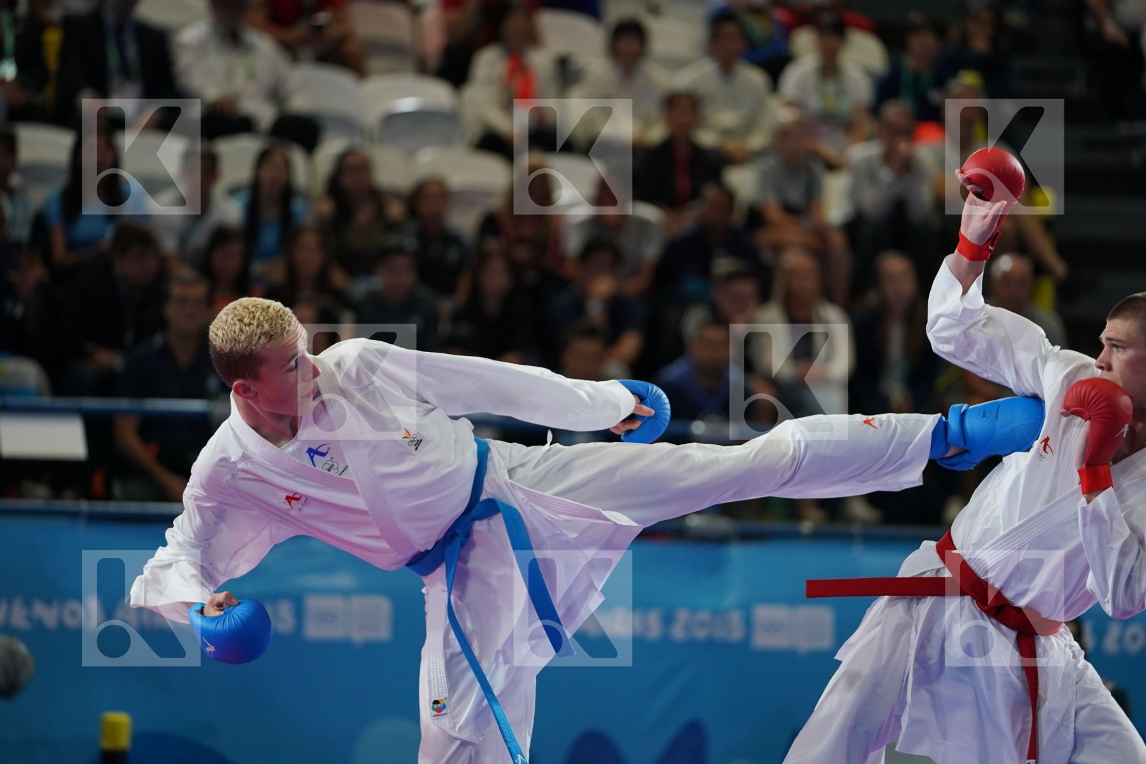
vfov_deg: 7.7
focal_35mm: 179
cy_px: 382
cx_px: 573
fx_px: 5698
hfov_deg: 11.5
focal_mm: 179
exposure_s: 1/1000
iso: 1250
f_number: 2.8
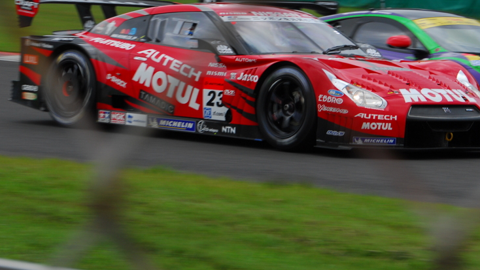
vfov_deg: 6.7
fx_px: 2291
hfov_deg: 12.0
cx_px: 252
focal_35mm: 180
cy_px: 79
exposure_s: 1/320
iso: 200
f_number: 8
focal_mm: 82
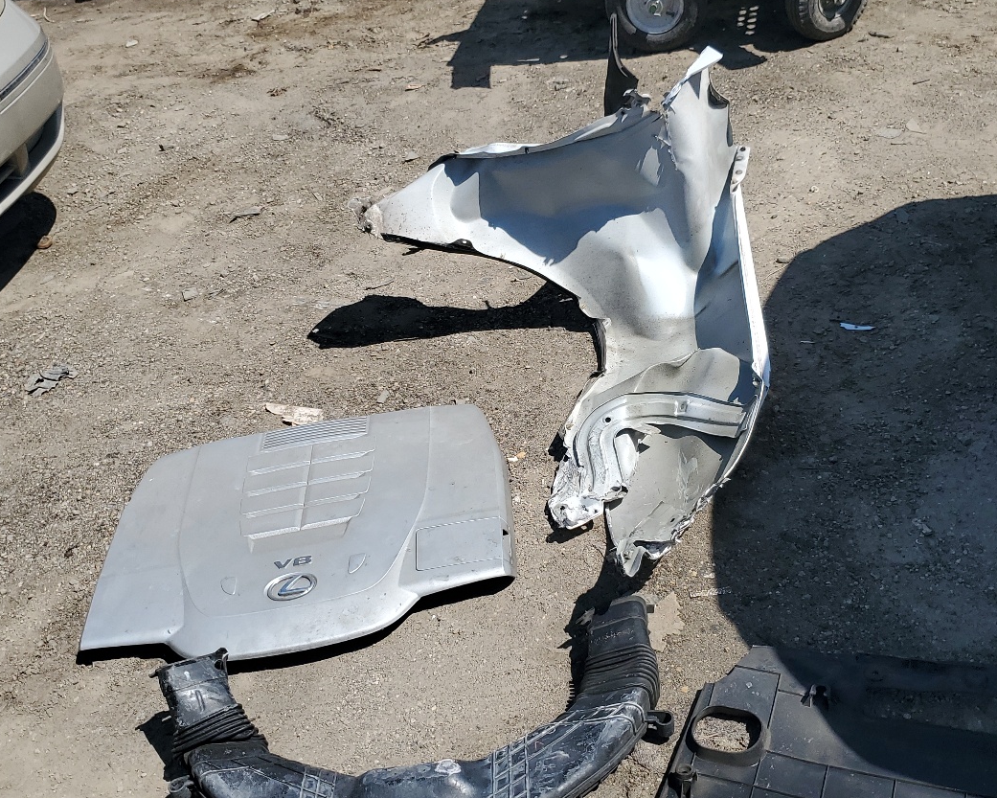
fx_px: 1151
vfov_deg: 38.1
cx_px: 533
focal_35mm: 39
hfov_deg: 46.8
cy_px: 485
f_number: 1.5
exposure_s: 1/5000
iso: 50
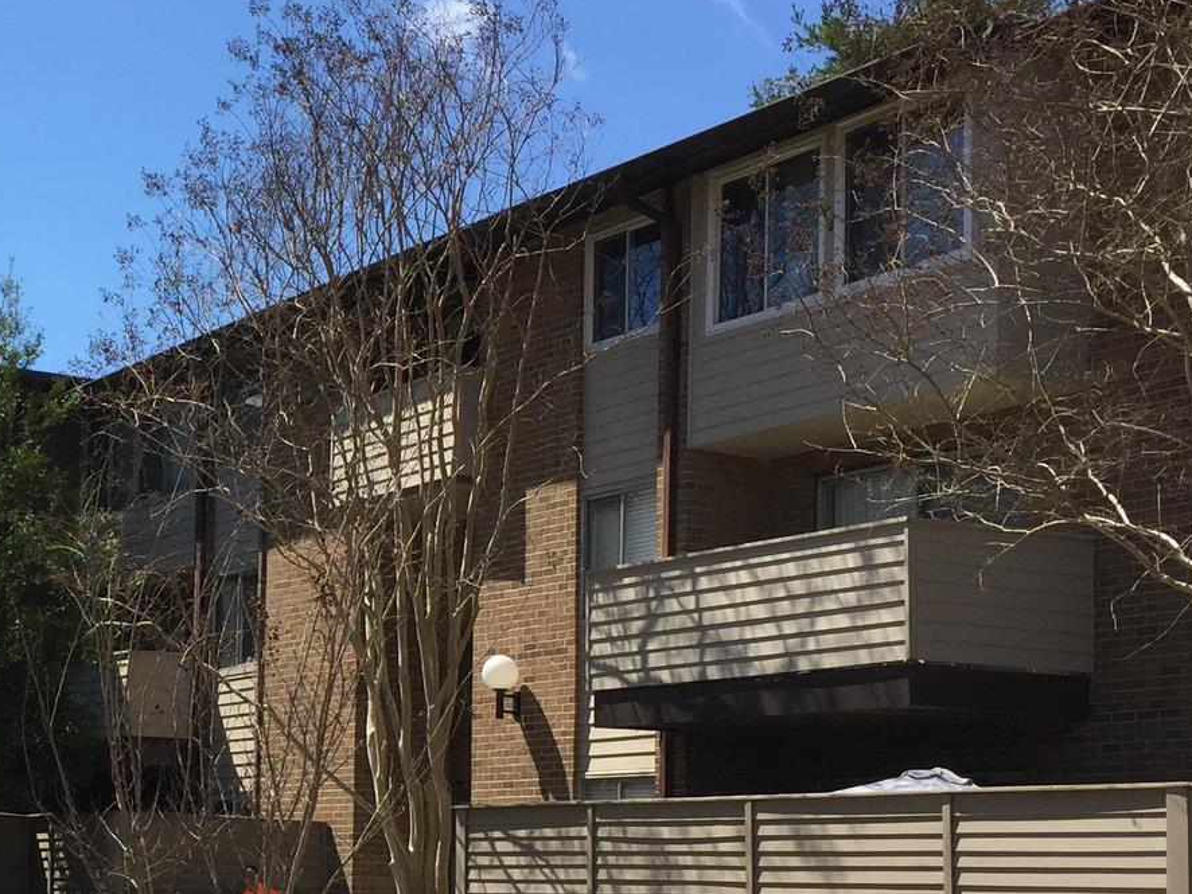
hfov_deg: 27.8
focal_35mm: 67
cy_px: 661
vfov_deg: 21.8
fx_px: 2308
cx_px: 90
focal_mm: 4.15
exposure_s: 1/1412
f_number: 2.2
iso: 32
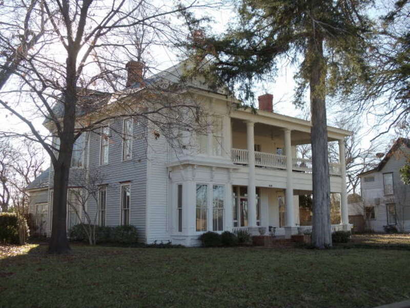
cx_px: 205
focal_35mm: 50
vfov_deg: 29.1
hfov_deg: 38.2
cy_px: 154
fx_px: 592
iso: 100
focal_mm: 6.81
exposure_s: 1/250
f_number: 3.7
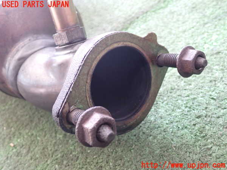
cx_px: 114
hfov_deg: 51.4
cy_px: 85
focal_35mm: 36
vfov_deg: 39.7
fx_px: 236
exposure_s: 1/30
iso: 800
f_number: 2.5
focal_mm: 6.37
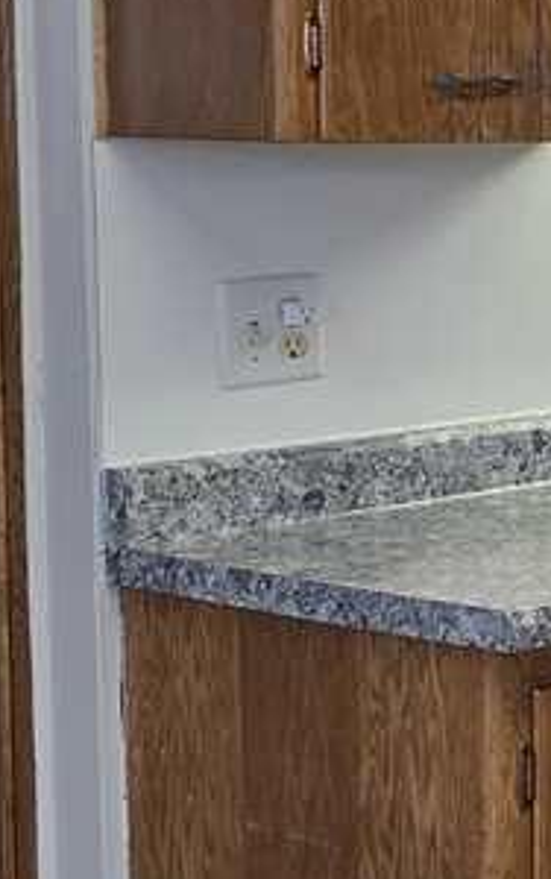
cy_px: 261
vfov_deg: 19.9
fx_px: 2494
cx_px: 1454
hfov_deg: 10.3
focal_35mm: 104
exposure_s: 1/120
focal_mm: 6.3
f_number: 1.7
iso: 160
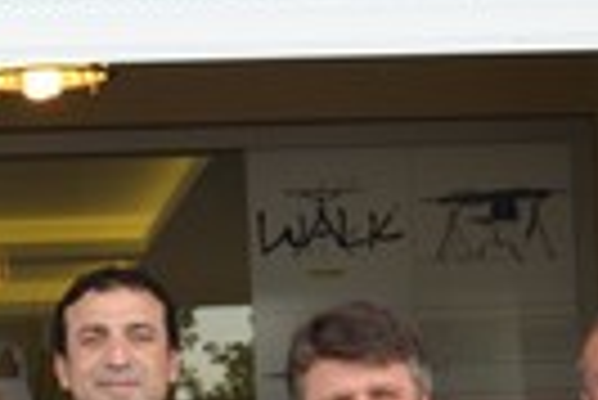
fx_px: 3010
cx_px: 202
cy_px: 663
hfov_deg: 11.3
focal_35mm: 181
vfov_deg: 7.4
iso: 220
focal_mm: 24
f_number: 5.6
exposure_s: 1/125
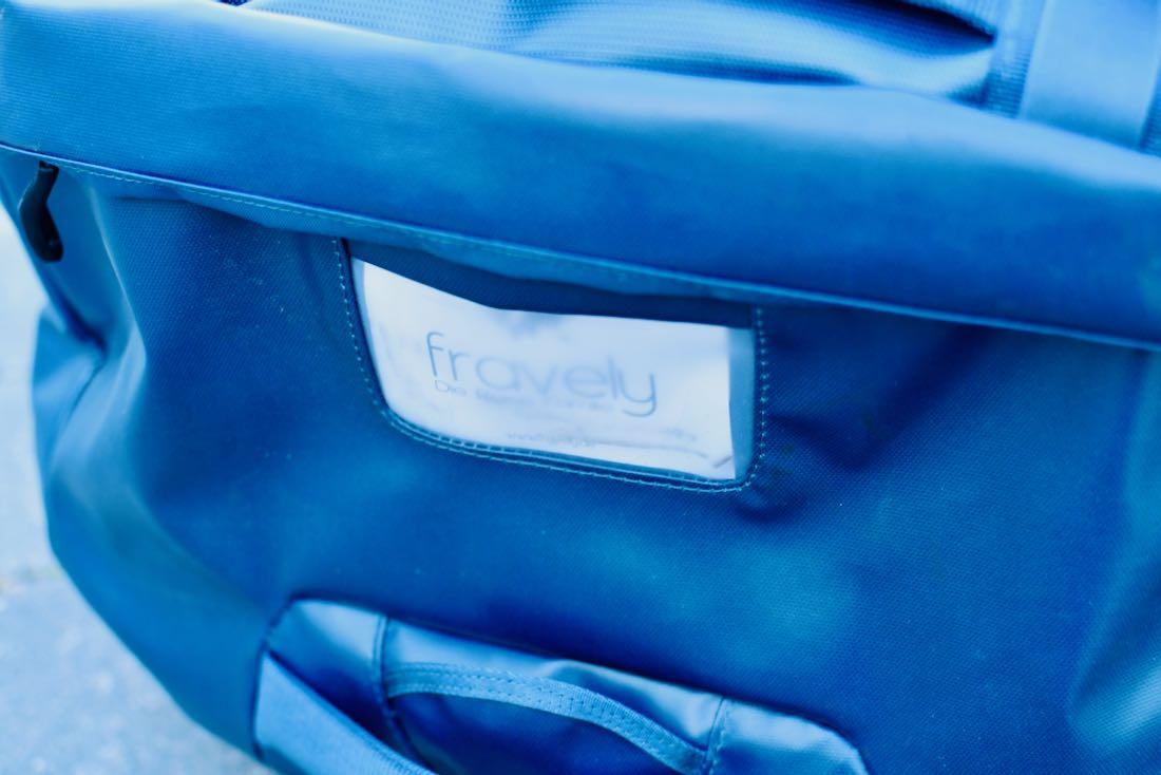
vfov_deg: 26.0
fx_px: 1677
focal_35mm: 52
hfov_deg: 38.2
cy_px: 388
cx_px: 580
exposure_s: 1/160
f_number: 2.8
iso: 800
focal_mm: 35
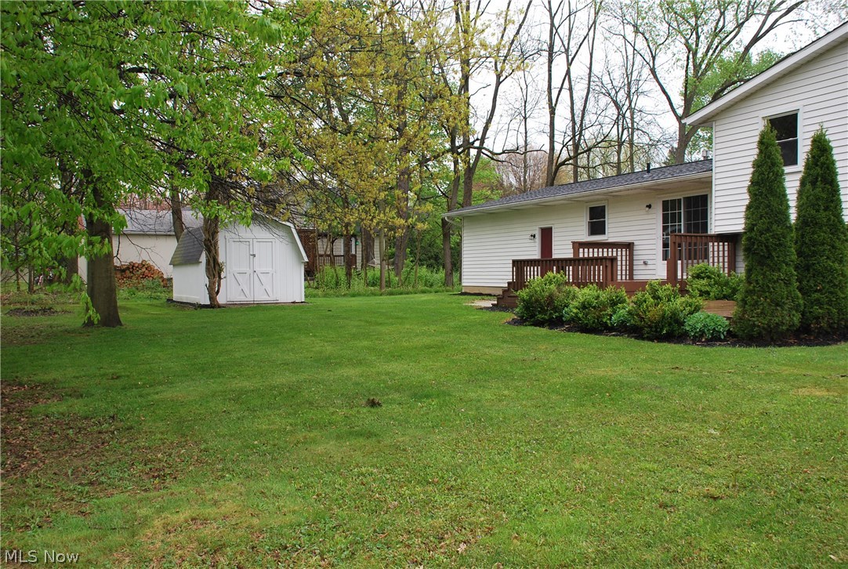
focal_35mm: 33
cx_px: 424
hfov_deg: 57.1
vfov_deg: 40.1
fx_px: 779
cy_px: 284
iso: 200
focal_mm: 22
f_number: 5.6
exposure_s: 1/100
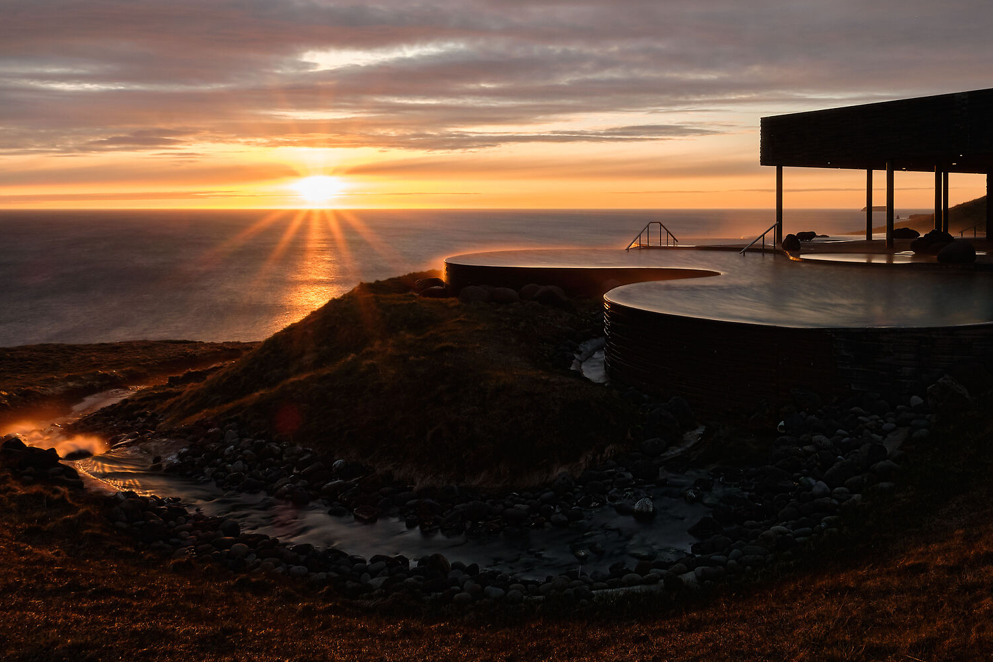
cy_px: 211
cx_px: 632
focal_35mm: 29
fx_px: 800
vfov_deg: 44.2
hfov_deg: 62.6
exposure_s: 4
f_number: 16
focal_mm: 12
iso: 200
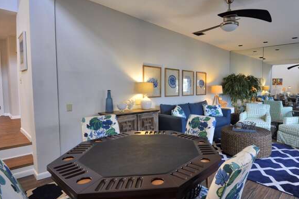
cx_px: 194
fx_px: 166
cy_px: 97
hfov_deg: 81.8
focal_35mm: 20
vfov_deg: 61.8
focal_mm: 10
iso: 400
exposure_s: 1/20
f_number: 8
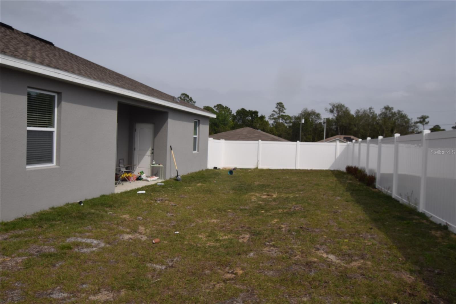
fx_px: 342
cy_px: 152
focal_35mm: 27
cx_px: 228
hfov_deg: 67.4
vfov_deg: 47.9
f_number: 14
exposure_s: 1/200
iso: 100
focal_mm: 18
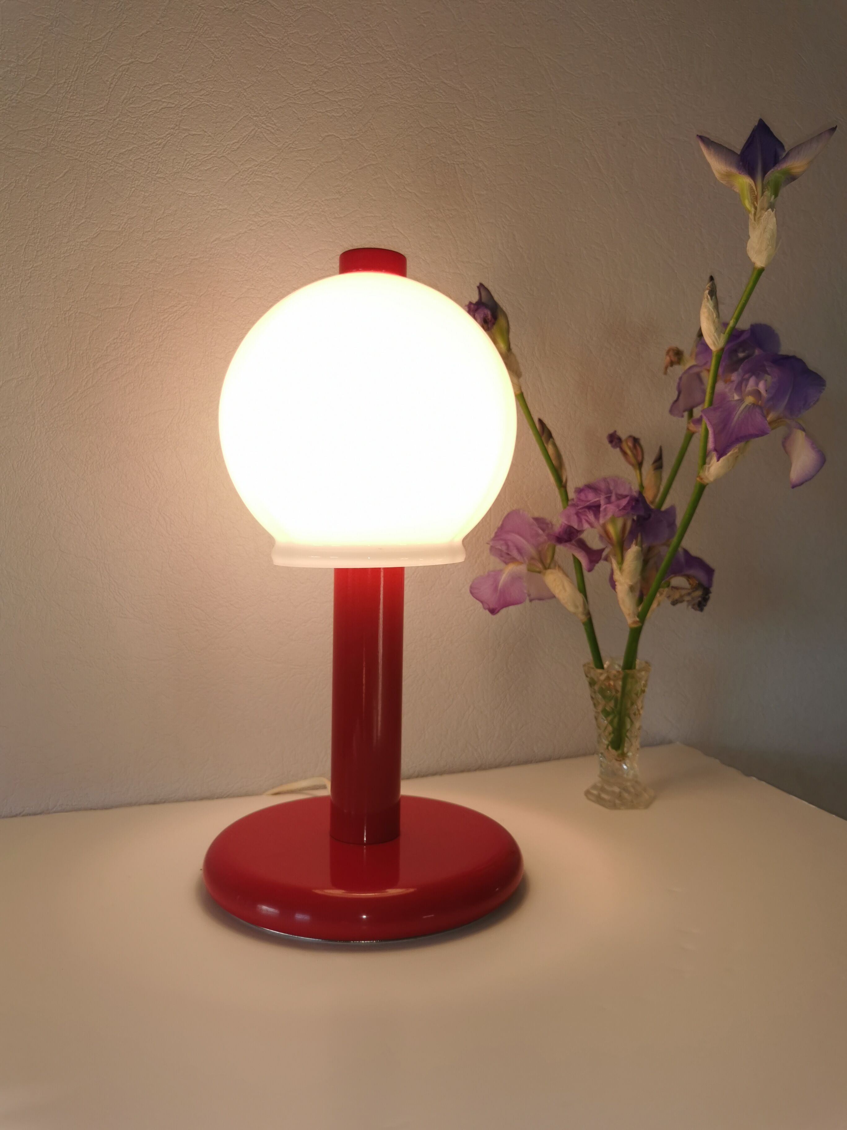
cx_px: 424
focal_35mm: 27
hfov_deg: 51.4
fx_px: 881
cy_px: 565
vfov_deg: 65.3
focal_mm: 5.58
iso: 50
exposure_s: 1/311
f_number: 1.8
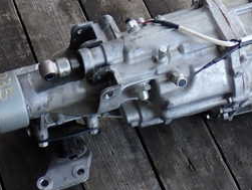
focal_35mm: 105
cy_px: 41
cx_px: 235
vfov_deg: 14.1
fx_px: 765
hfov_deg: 18.3
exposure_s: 1/80
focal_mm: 7.84
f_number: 2.9
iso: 160
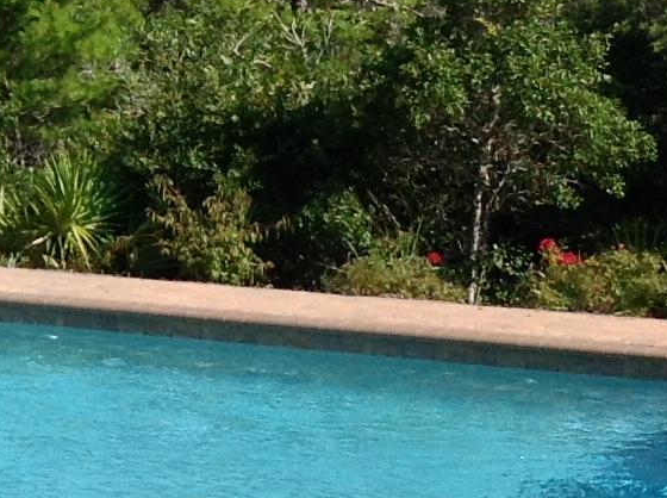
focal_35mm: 162
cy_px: 269
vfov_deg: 9.1
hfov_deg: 11.5
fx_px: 3116
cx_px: -461
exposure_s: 1/1681
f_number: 2.4
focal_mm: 4.28
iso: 50
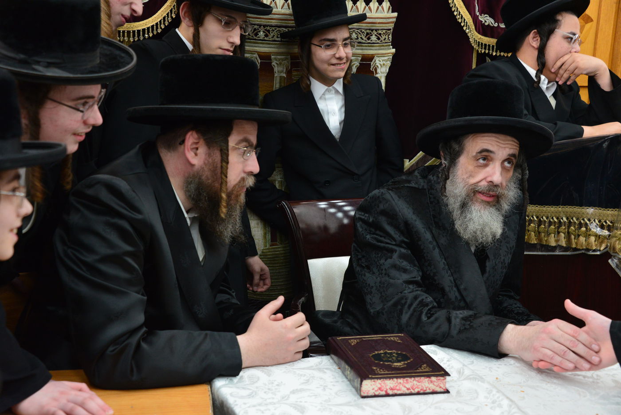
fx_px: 863
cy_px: 208
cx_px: 310
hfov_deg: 39.6
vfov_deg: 27.0
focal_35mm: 50
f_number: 5.6
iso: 2000
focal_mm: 50
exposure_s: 1/100
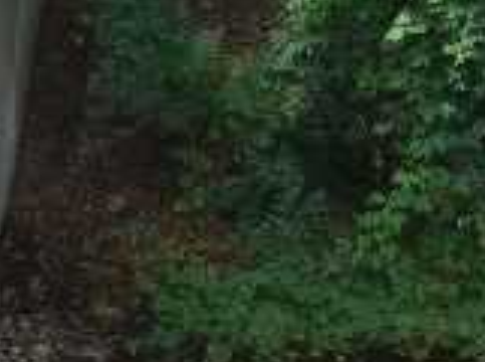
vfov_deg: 10.7
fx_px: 1929
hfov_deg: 13.3
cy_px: 74
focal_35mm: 138
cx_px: -312
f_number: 2.8
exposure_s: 1/125
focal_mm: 7.9
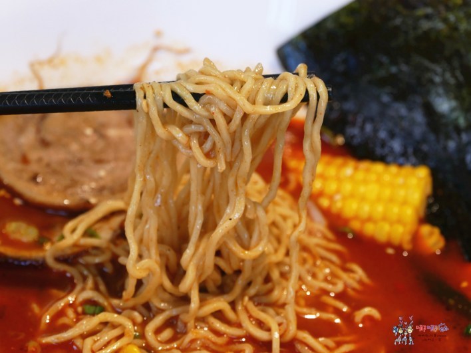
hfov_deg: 16.1
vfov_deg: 12.1
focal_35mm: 122
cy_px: 176
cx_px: 236
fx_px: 1660
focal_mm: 61
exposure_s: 1/125
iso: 1000
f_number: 5.2
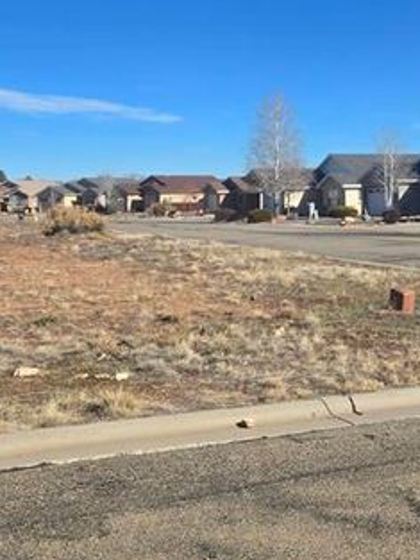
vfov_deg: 37.6
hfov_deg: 28.8
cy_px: 119
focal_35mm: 49
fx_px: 792
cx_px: 359
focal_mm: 5.4
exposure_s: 1/2169
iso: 25
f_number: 1.8
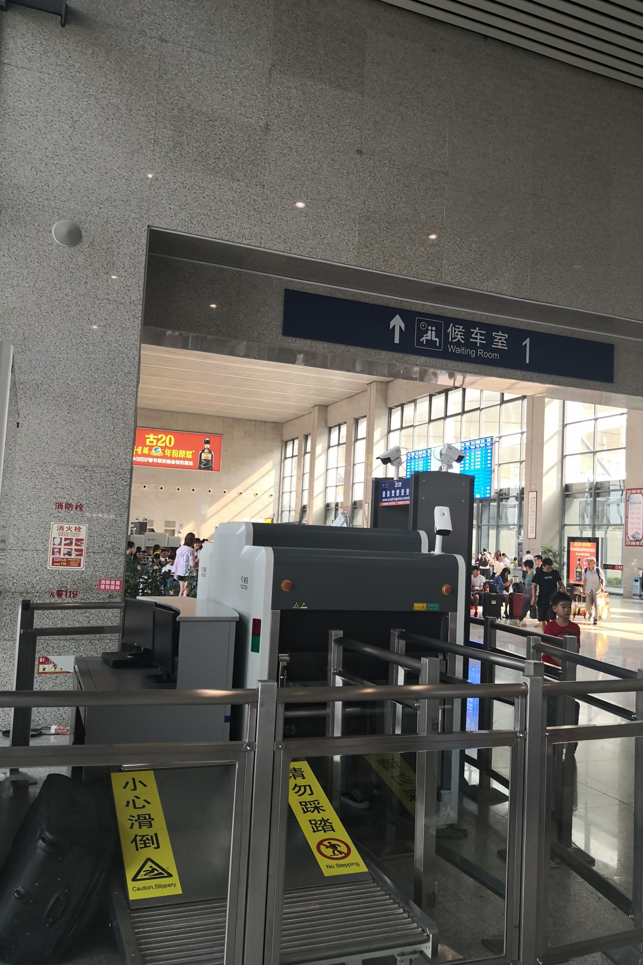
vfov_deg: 63.7
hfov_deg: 44.9
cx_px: 360
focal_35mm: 29
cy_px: 480
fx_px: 777
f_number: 1.6
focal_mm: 3.95
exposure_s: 1/105
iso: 50
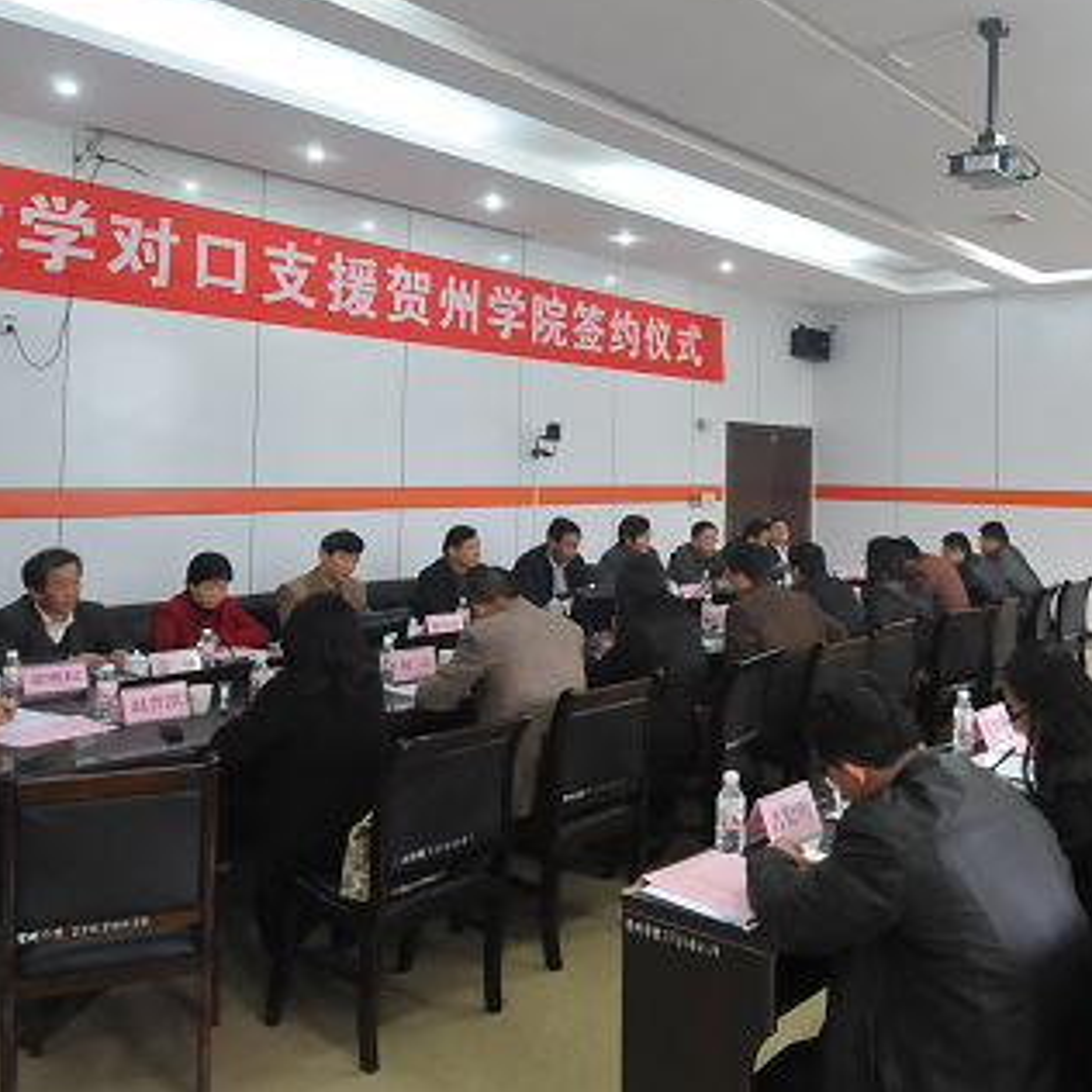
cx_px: 726
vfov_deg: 55.0
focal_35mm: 29
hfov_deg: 54.5
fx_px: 1035
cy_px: 415
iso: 1600
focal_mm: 12
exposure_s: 1/60
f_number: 4
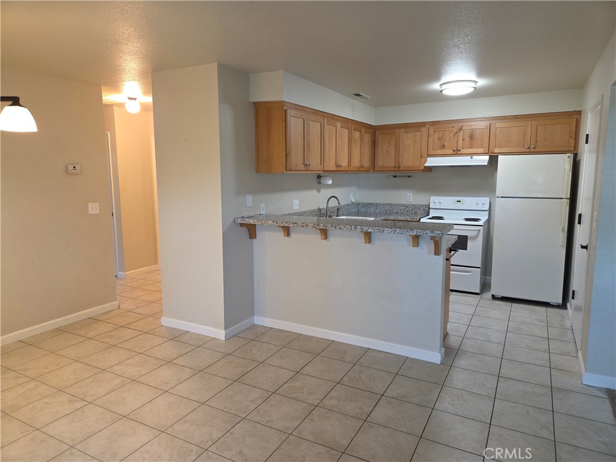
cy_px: 231
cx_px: 308
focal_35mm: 23
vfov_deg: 58.9
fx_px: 409
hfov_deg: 73.9
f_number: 1.8
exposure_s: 1/60
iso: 125
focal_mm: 5.4
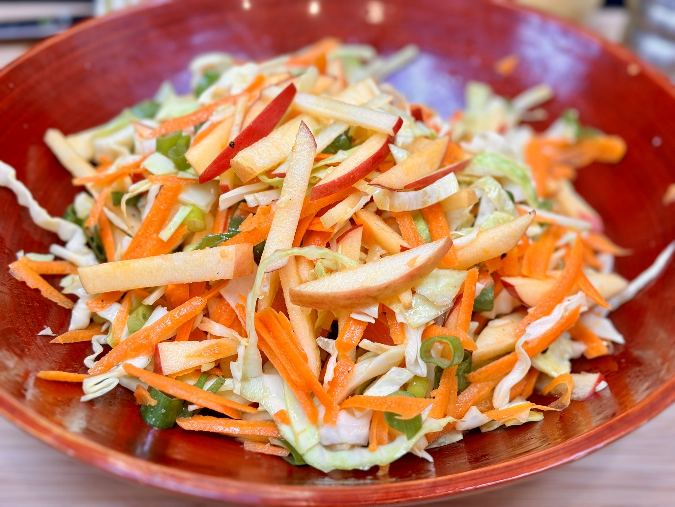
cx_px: 338
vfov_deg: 30.3
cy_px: 254
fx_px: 936
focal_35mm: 48
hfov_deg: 39.7
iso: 80
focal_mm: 6.76
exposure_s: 1/120
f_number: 1.78
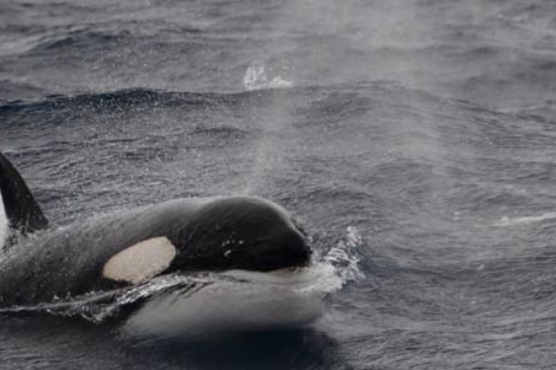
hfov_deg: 5.5
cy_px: 130
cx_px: 154
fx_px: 5743
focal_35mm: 372
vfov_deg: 3.7
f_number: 5.6
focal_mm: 210
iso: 1100
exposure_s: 1/8000
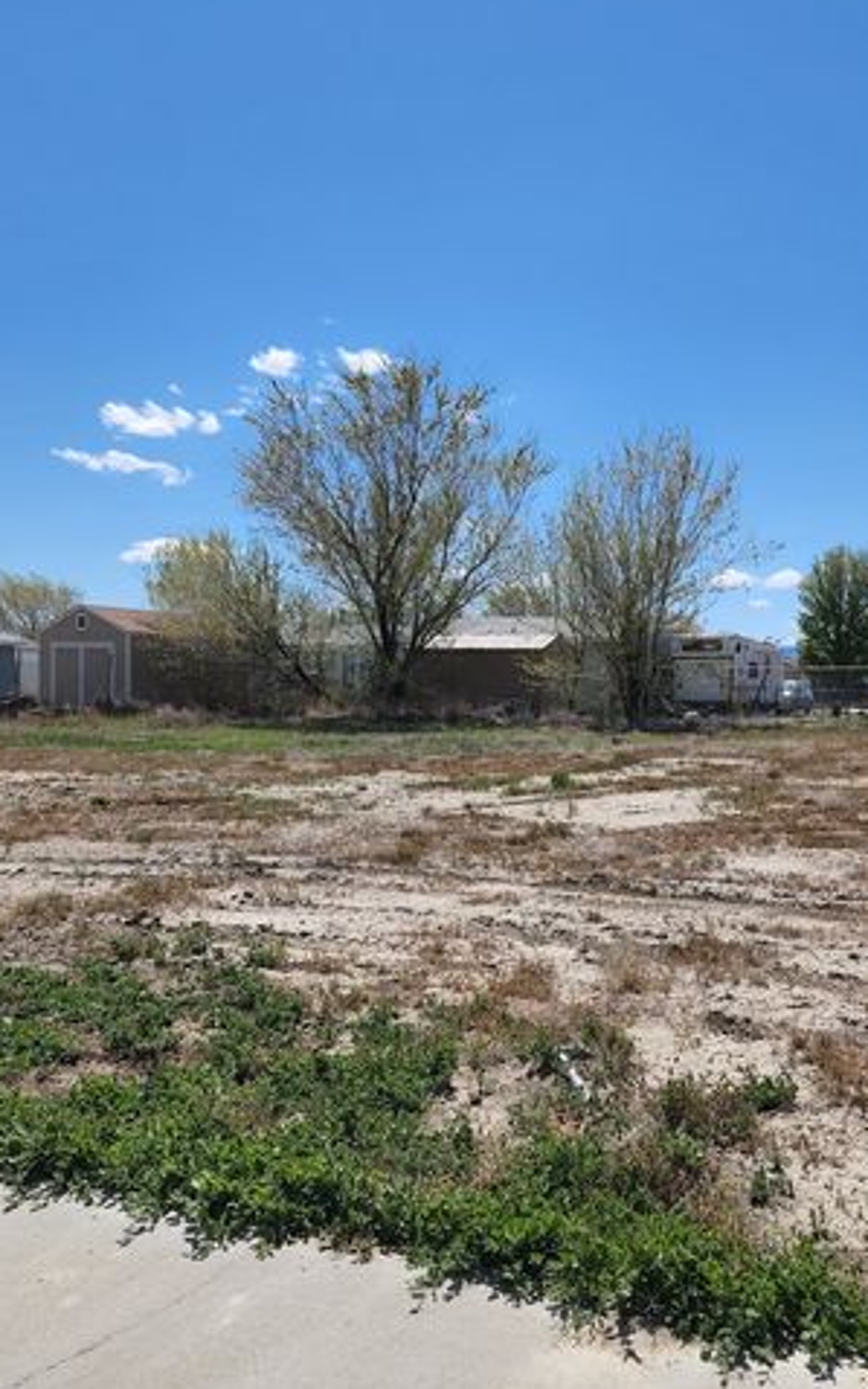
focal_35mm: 34
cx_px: 563
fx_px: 1286
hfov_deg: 37.0
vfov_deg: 56.5
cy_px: 789
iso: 12
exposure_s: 1/1571
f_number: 1.8
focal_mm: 6.4
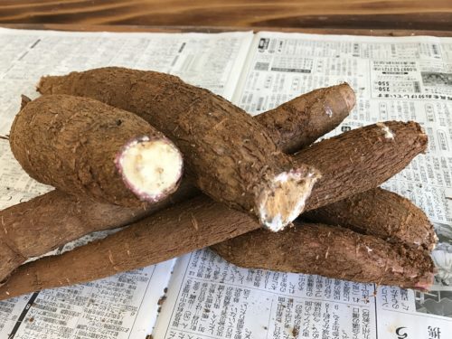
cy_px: 170
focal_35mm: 28
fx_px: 366
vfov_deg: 49.7
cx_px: 226
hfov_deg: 63.4
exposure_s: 1/40
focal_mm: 3.99
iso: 32
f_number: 1.8
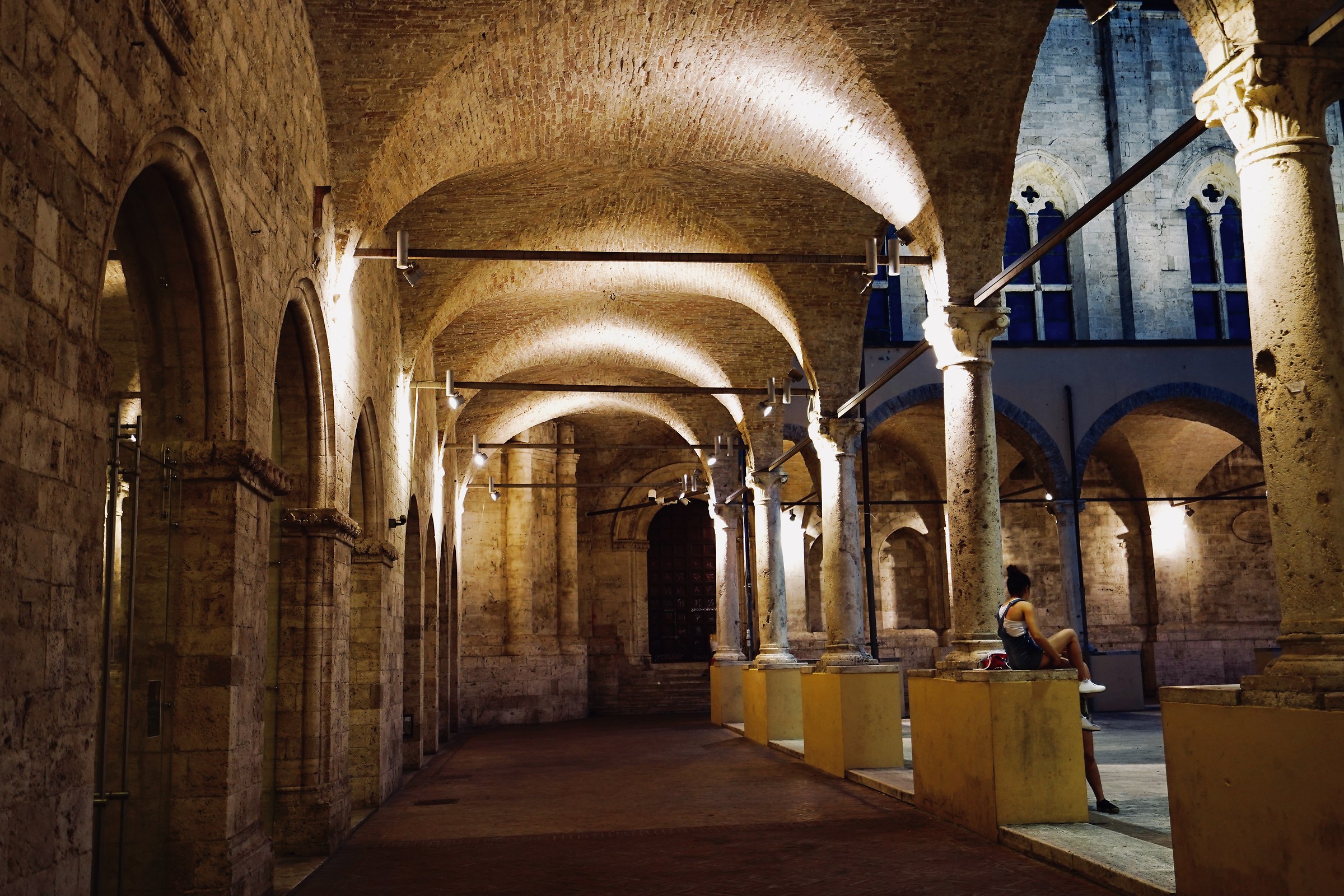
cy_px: 448
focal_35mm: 35
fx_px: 1307
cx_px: 672
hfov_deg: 54.4
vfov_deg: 37.9
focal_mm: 35
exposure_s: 1/60
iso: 1000
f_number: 4
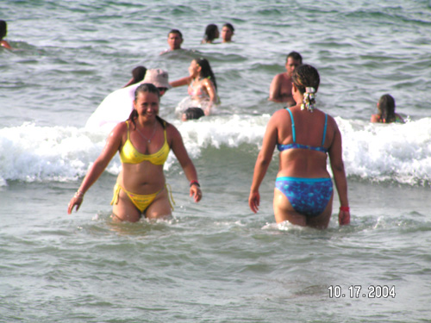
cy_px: 162
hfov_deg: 5.2
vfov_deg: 3.9
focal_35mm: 380
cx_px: 216
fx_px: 4731
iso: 50
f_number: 4
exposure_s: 1/500
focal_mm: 63
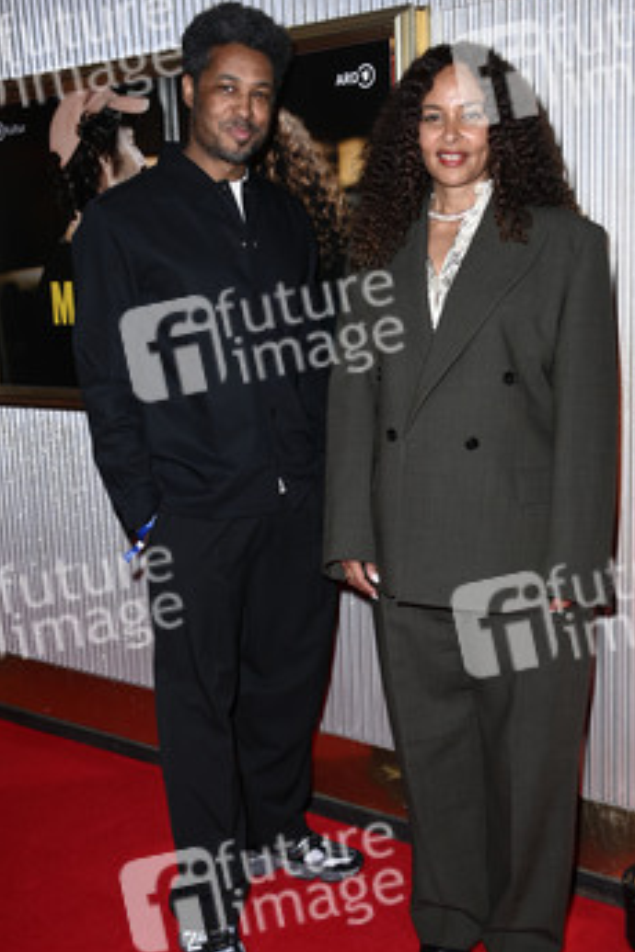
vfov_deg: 44.5
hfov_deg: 30.5
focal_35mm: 44
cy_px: 475
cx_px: 342
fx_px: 1164
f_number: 5.6
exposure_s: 1/250
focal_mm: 38
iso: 1250
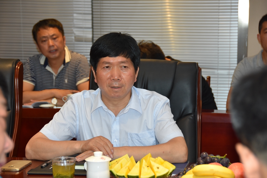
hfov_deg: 18.2
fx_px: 834
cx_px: 134
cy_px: 89
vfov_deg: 12.2
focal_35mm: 112
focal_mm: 75
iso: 900
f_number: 5
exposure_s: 1/60
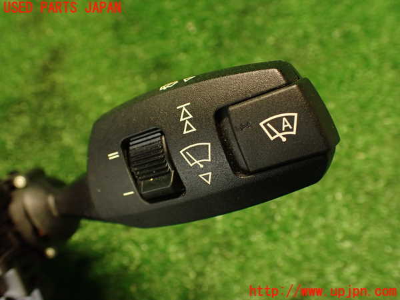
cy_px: 150
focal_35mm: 32
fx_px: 370
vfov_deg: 44.2
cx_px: 200
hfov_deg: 56.8
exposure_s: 1/30
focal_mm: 5.79
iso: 640
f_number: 2.4
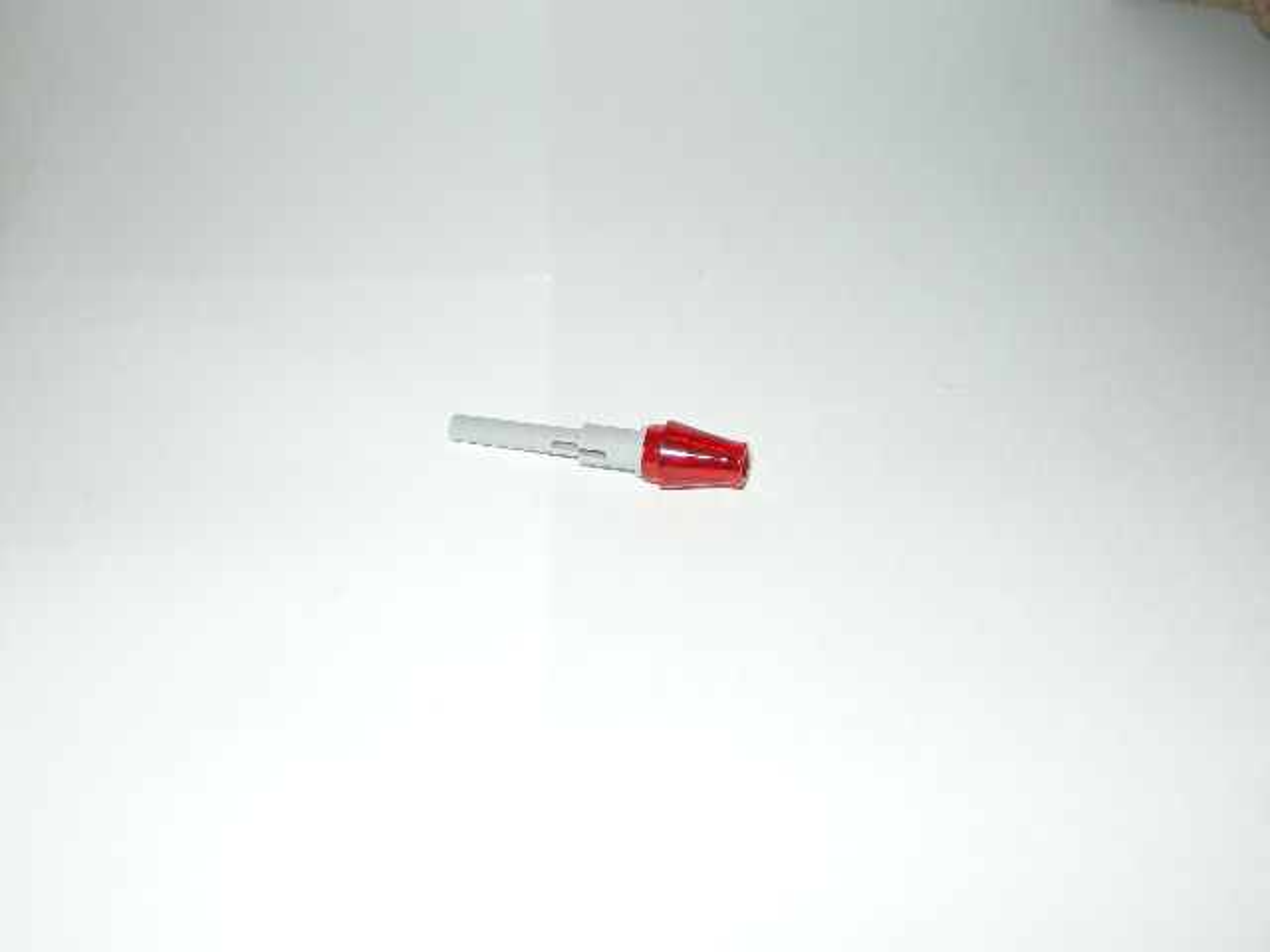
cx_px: 635
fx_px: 1724
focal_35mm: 47
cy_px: 476
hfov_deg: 40.4
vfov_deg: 30.9
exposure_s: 1/60
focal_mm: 10.1
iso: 64
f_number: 3.1
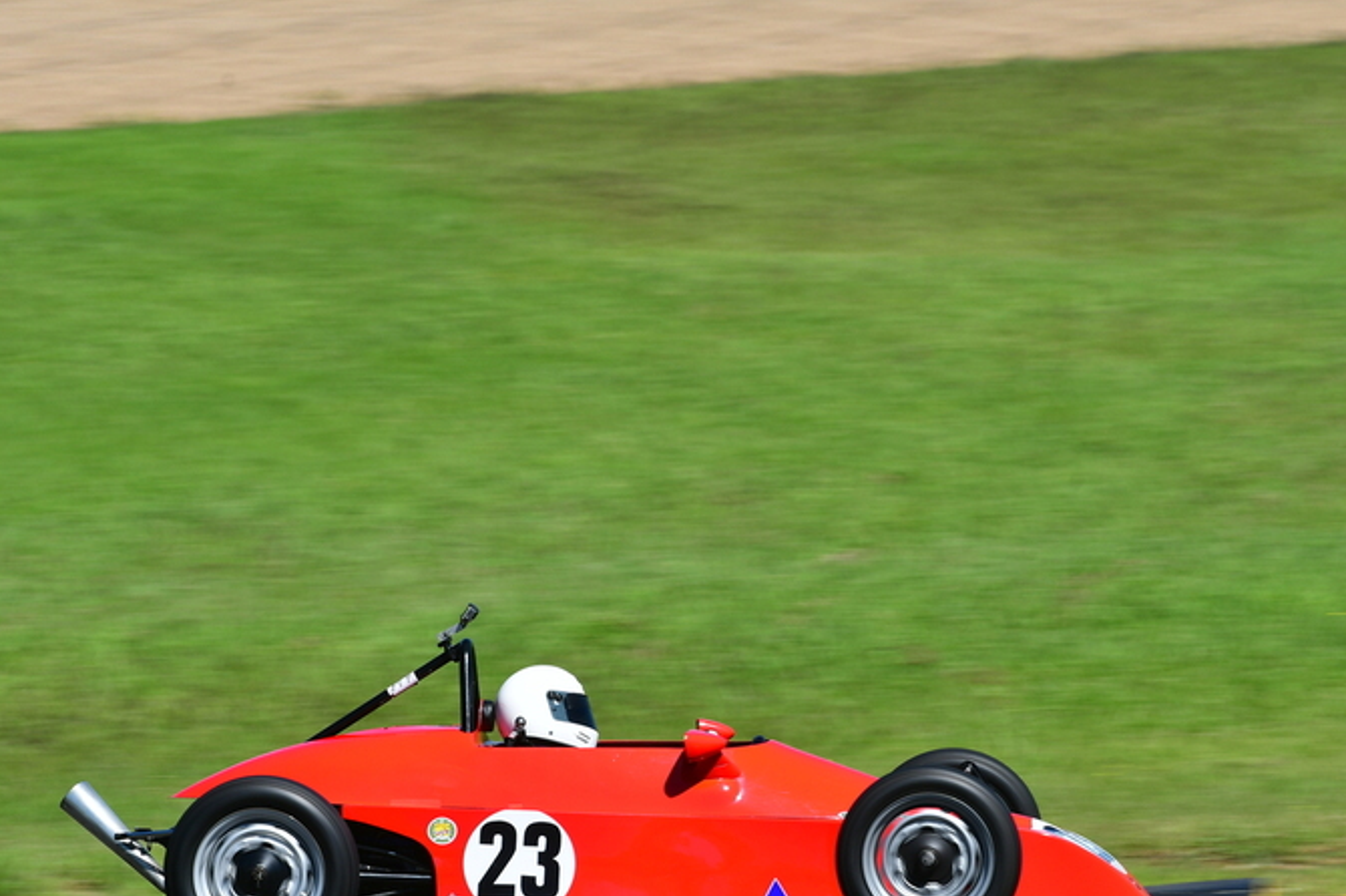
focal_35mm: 430
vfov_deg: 3.2
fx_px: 16069
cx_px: 657
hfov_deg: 4.8
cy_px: 513
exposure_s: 1/250
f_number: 11
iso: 160
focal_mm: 240
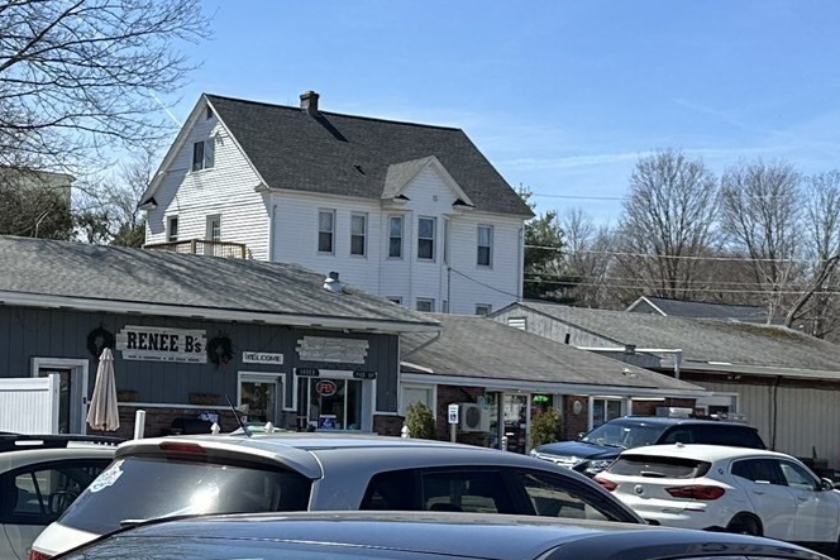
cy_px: 324
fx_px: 1797
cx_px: 75
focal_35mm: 77
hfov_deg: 25.4
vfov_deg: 17.7
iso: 80
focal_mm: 6.86
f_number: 1.78
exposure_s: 1/3597
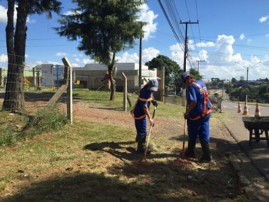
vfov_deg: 48.2
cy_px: 101
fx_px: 225
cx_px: 134
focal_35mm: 29
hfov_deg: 61.7
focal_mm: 4.15
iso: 32
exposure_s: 1/2083
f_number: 2.2
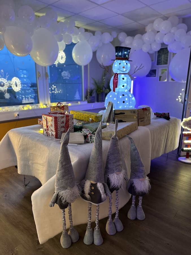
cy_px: 128
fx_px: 177
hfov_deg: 56.8
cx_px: 96
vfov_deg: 71.6
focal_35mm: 24
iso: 400
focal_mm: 6.86
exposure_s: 1/50
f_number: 1.78
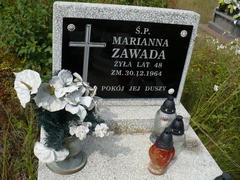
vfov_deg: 37.7
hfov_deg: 49.0
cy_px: 88
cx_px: 118
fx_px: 263
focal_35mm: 38
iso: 100
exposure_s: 1/200
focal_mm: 6.1
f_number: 8
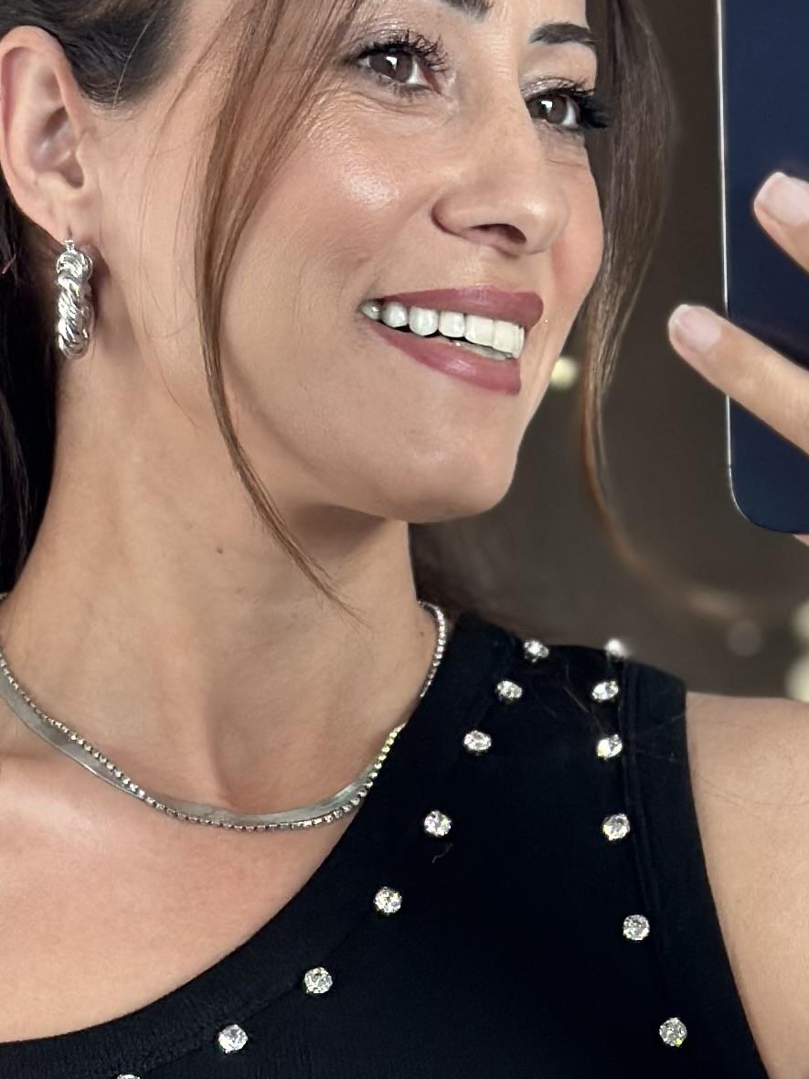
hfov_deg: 9.0
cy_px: 1195
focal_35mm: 164
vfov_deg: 11.9
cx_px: 336
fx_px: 5110
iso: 160
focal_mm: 6.86
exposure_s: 1/60
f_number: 1.78
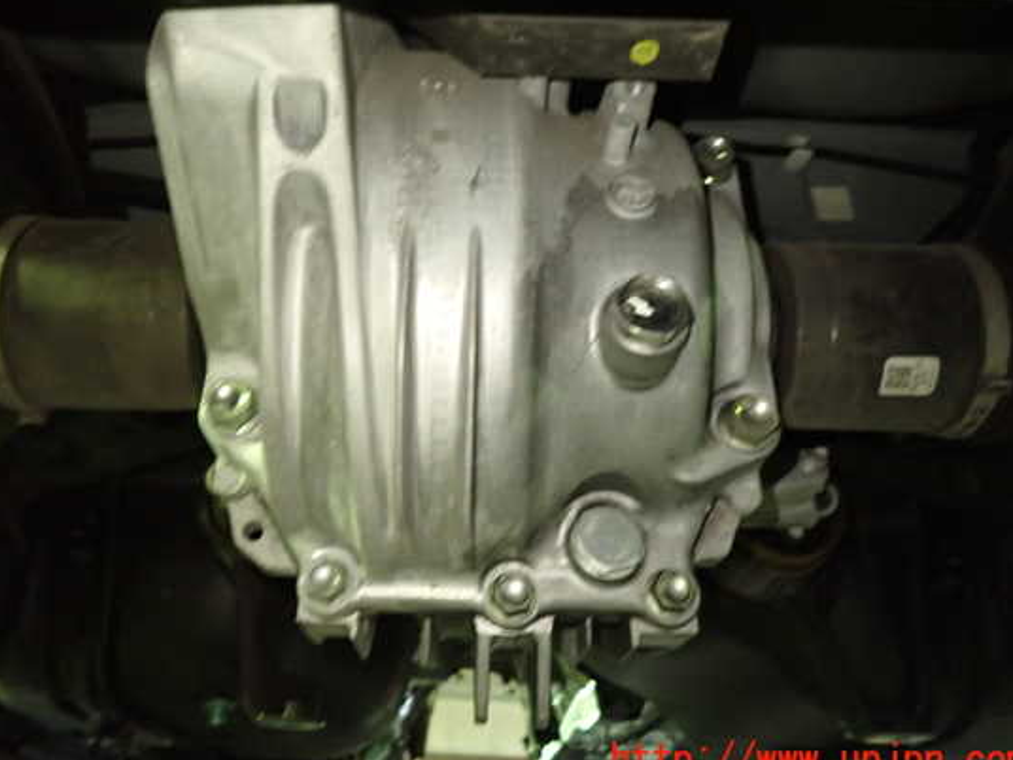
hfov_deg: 63.4
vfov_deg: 49.7
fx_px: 819
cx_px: 471
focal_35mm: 28
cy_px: 359
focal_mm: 4.5
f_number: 2
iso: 800
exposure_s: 1/30
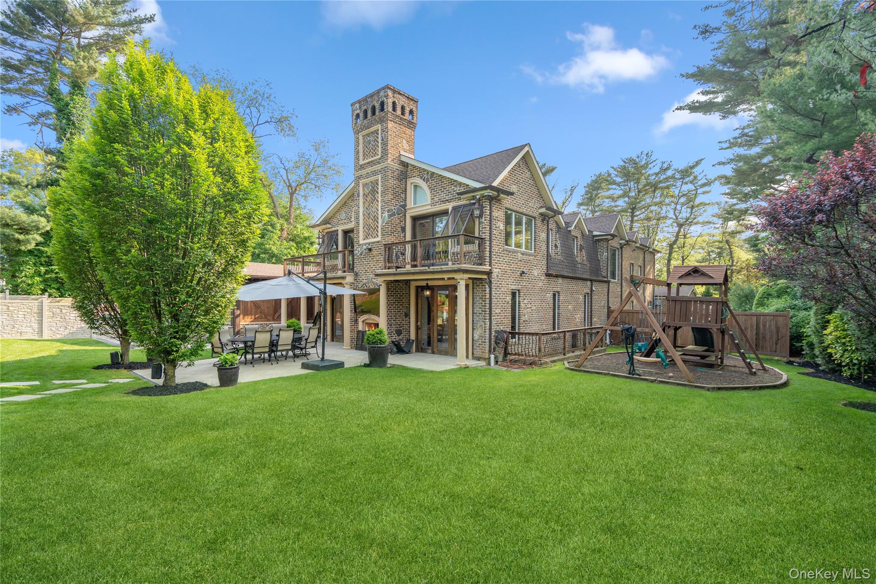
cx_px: 438
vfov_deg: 73.7
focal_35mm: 16
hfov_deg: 96.7
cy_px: 292
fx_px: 389
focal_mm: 16
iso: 800
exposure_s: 1/500
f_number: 5
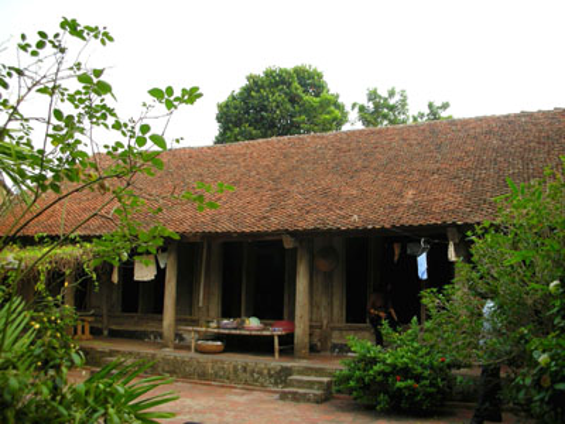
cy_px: 212
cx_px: 282
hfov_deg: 52.6
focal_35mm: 35
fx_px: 571
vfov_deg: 40.7
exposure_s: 1/51
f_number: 3
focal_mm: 5.8
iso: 50
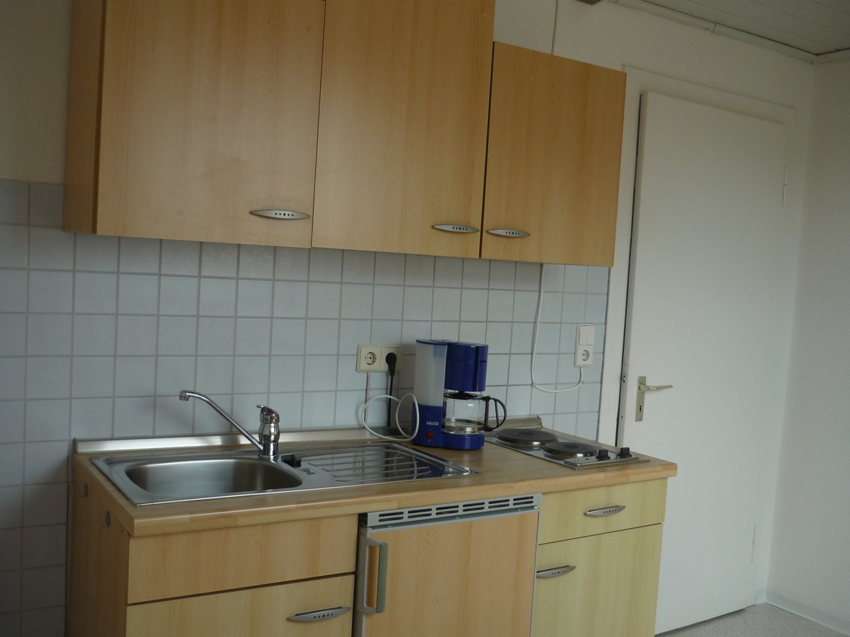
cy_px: 318
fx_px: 810
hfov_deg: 55.4
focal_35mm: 33
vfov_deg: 42.9
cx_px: 425
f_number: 2.8
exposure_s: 1/160
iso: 100
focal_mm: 5.5
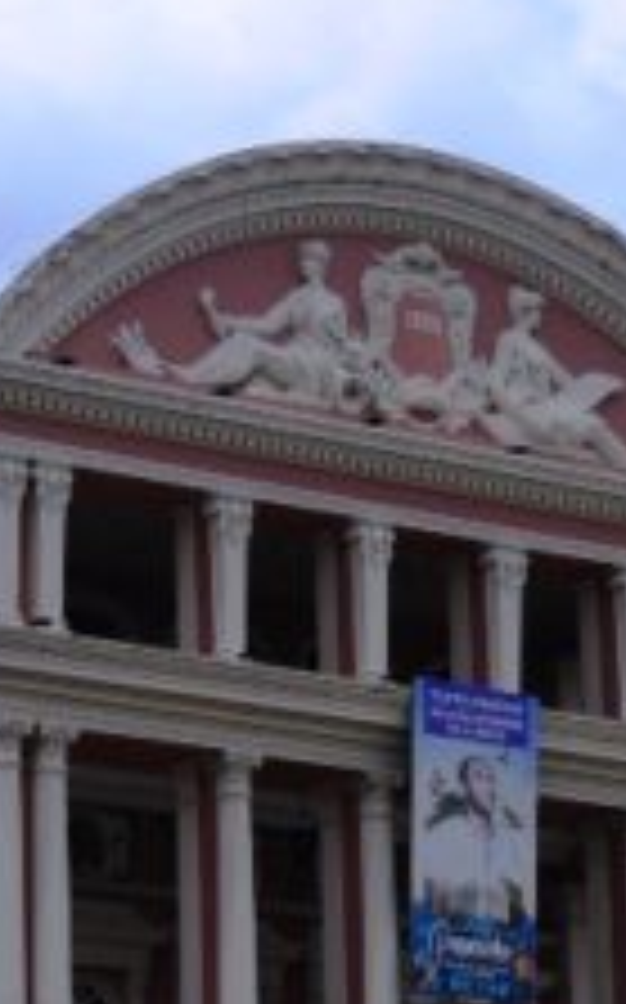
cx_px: -288
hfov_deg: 8.1
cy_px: 619
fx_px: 4321
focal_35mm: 158
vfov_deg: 13.2
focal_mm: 30
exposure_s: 1/320
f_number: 9
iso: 100
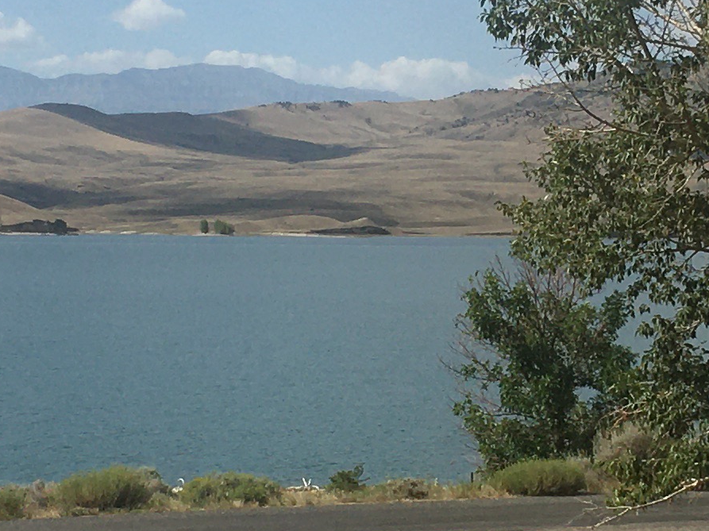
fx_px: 2682
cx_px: 448
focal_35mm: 131
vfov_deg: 11.3
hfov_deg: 15.0
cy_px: 252
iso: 25
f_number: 2.2
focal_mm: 4.15
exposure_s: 1/3077
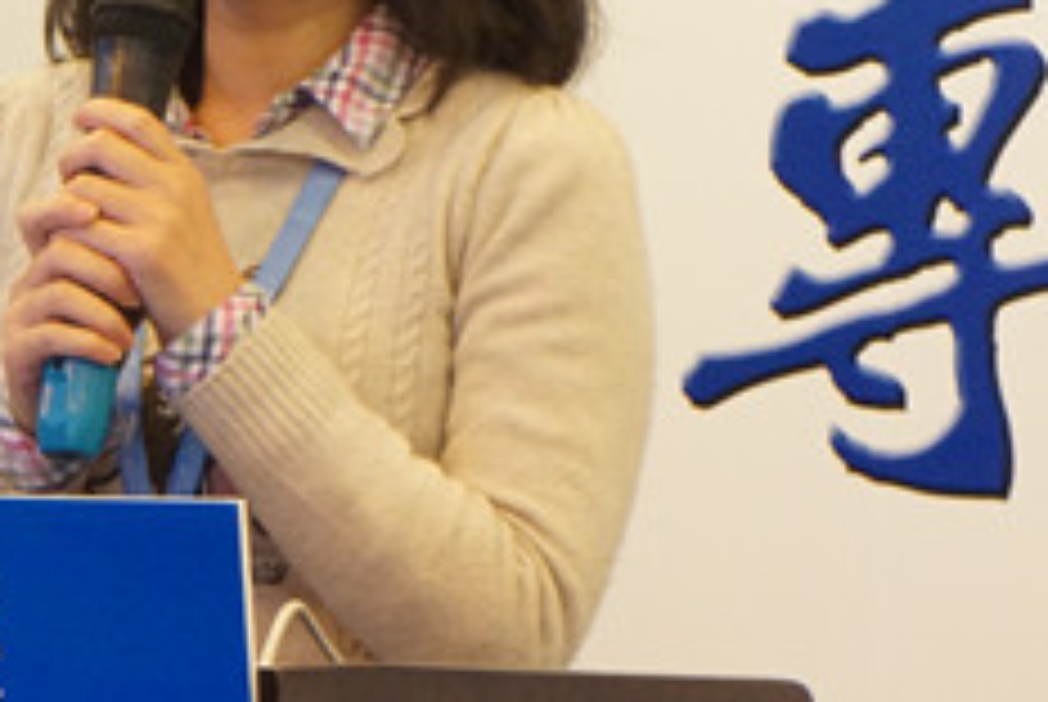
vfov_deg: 4.9
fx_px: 8190
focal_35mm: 281
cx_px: 157
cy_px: 254
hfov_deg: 7.3
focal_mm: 55
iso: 1600
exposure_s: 1/13
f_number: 8
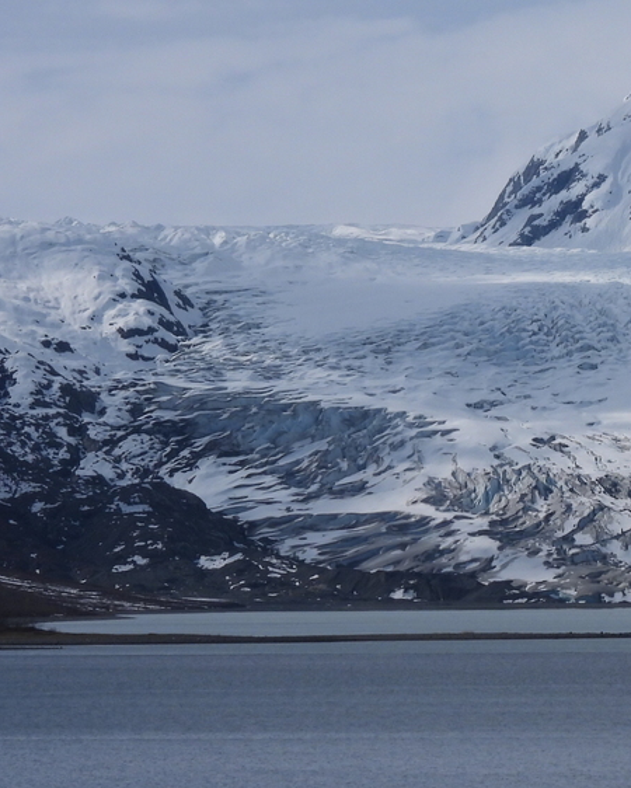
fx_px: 6999
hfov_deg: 5.2
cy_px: 280
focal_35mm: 300
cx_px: 581
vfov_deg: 6.4
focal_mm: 24.1
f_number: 5.6
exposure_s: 1/2000
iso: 100
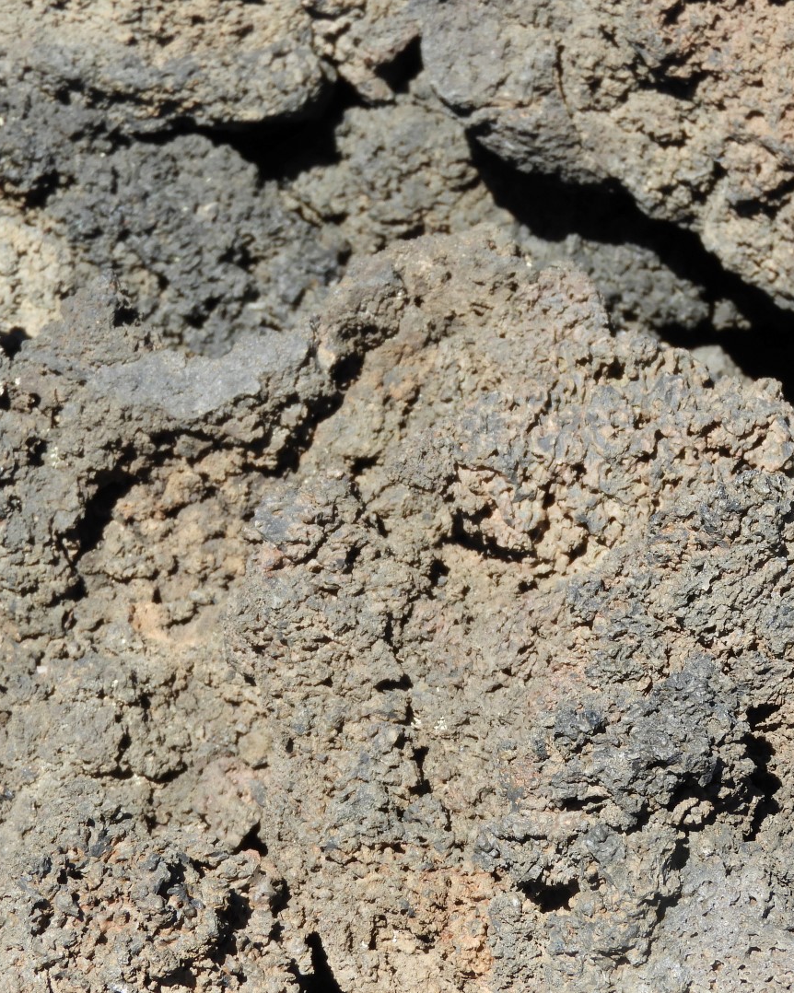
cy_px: 496
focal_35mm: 163
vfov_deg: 11.8
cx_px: 537
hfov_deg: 9.5
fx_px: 4789
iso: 100
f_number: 5
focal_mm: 22.4
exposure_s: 1/320
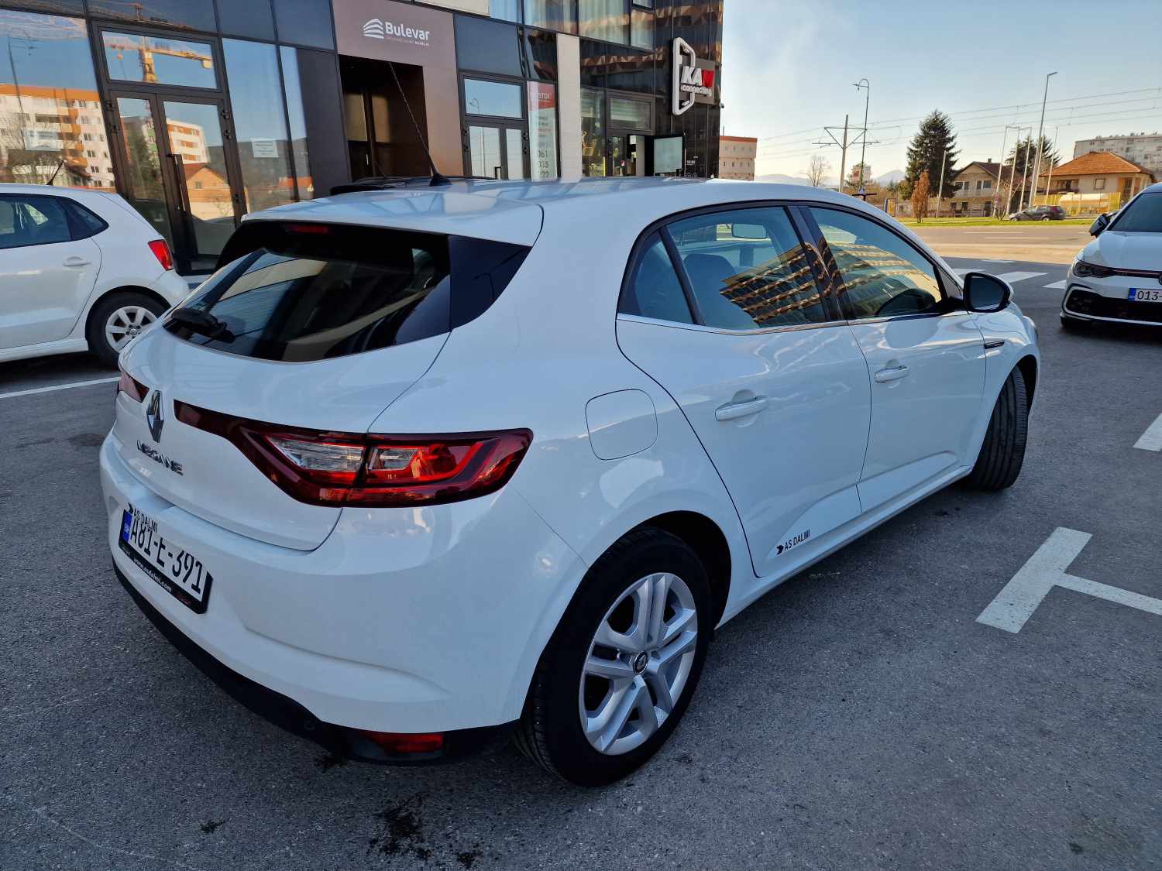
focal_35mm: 23
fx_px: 772
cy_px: 436
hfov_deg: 73.9
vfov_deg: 58.9
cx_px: 581
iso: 50
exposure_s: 1/468
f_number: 1.8
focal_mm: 6.4
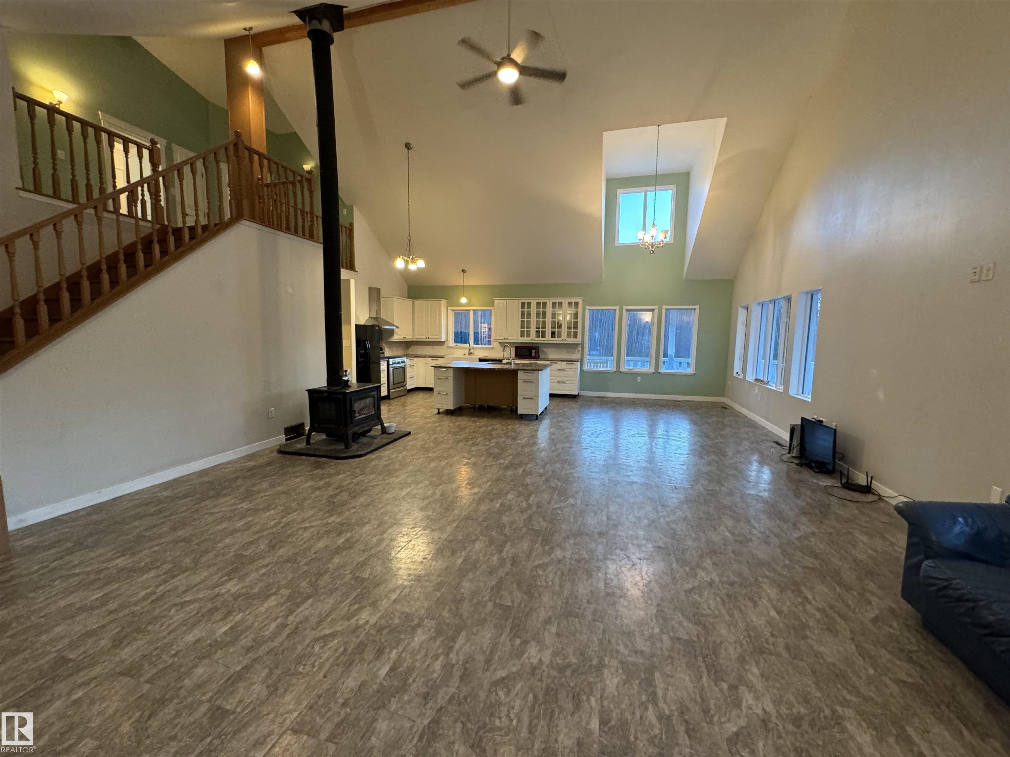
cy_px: 378
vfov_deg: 85.7
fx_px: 408
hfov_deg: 102.1
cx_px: 505
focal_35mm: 14
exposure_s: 1/60
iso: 500
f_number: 2.2
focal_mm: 2.22
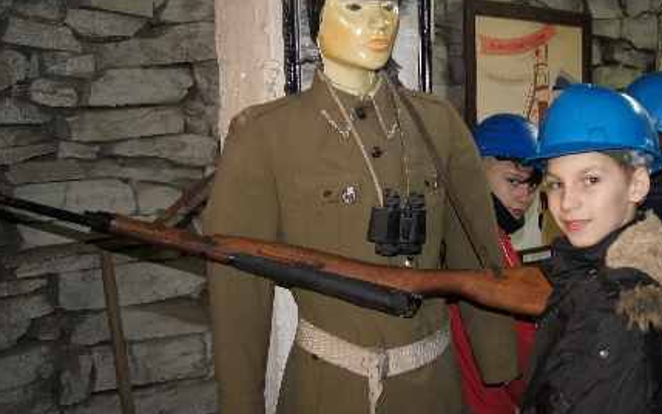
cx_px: 455
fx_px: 848
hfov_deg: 41.9
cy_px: 194
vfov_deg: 27.4
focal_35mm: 47
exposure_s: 1/60
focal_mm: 22
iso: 400
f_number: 4
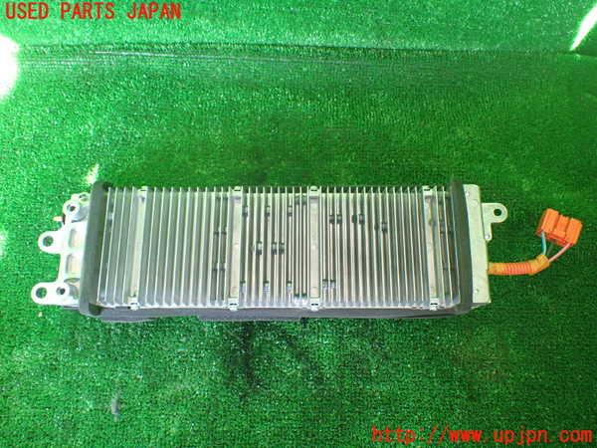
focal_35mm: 30
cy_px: 224
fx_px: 517
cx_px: 298
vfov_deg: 46.8
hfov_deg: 60.0
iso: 400
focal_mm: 5.4
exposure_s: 1/125
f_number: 2.3
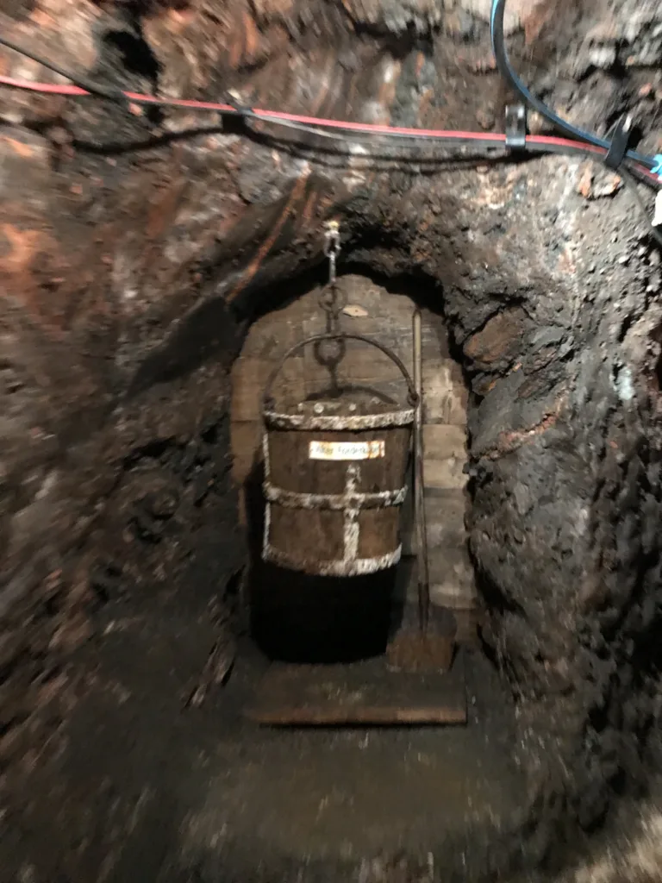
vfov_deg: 63.4
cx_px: 331
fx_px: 714
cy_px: 442
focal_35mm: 28
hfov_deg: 49.7
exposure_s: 1/4
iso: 160
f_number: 1.8
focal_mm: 3.99
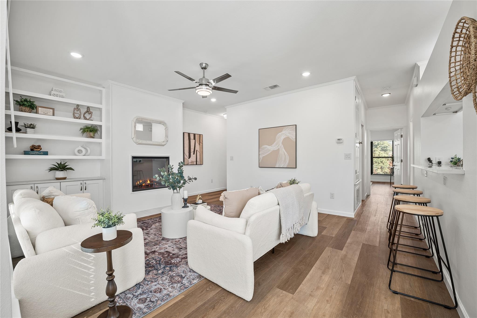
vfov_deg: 79.2
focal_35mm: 14
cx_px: 238
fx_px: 192
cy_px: 159
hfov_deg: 102.3
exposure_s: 1/3
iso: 250
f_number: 8
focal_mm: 14.5
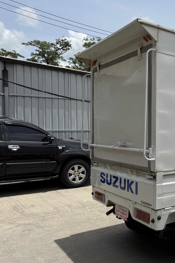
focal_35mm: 37
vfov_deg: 51.9
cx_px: 193
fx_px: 270
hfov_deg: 31.8
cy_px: 137
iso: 80
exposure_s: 1/6173
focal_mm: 6.76
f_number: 1.78
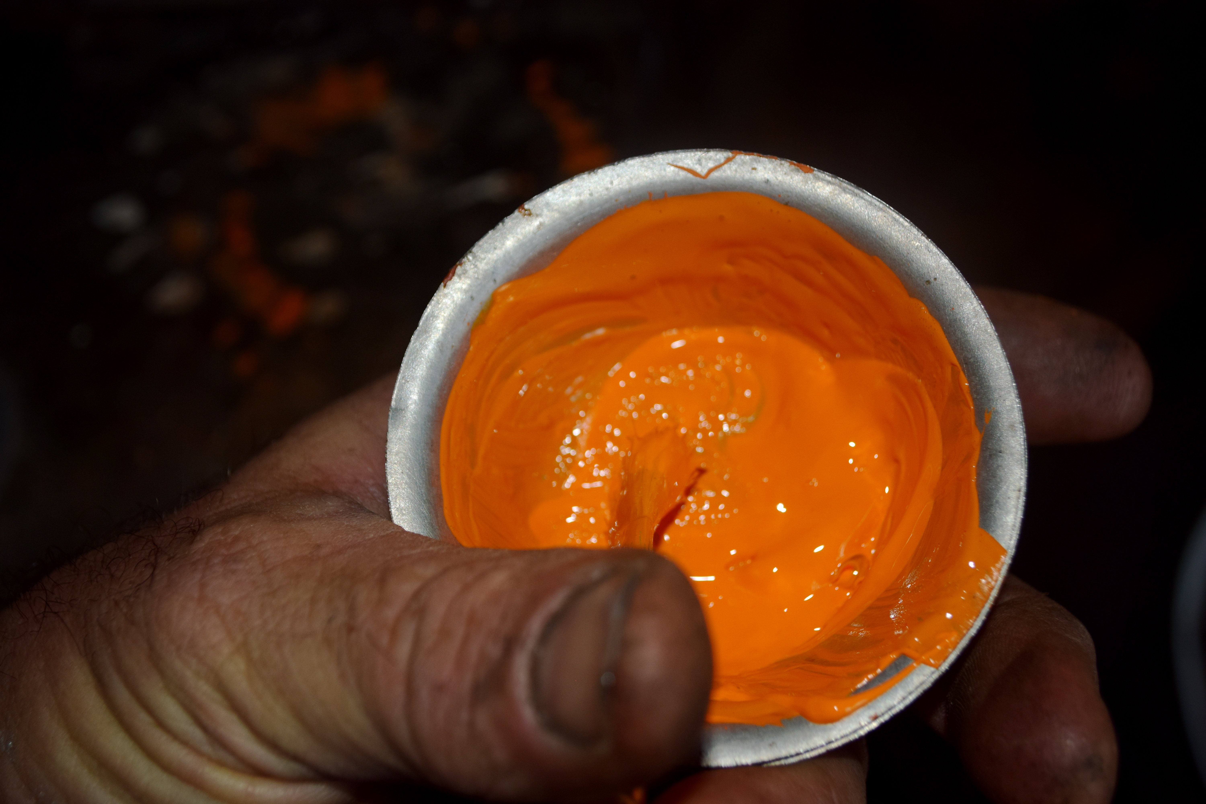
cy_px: 402
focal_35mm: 51
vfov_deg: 26.5
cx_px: 603
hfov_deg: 38.9
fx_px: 1708
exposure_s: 1/60
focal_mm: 34
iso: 250
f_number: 5
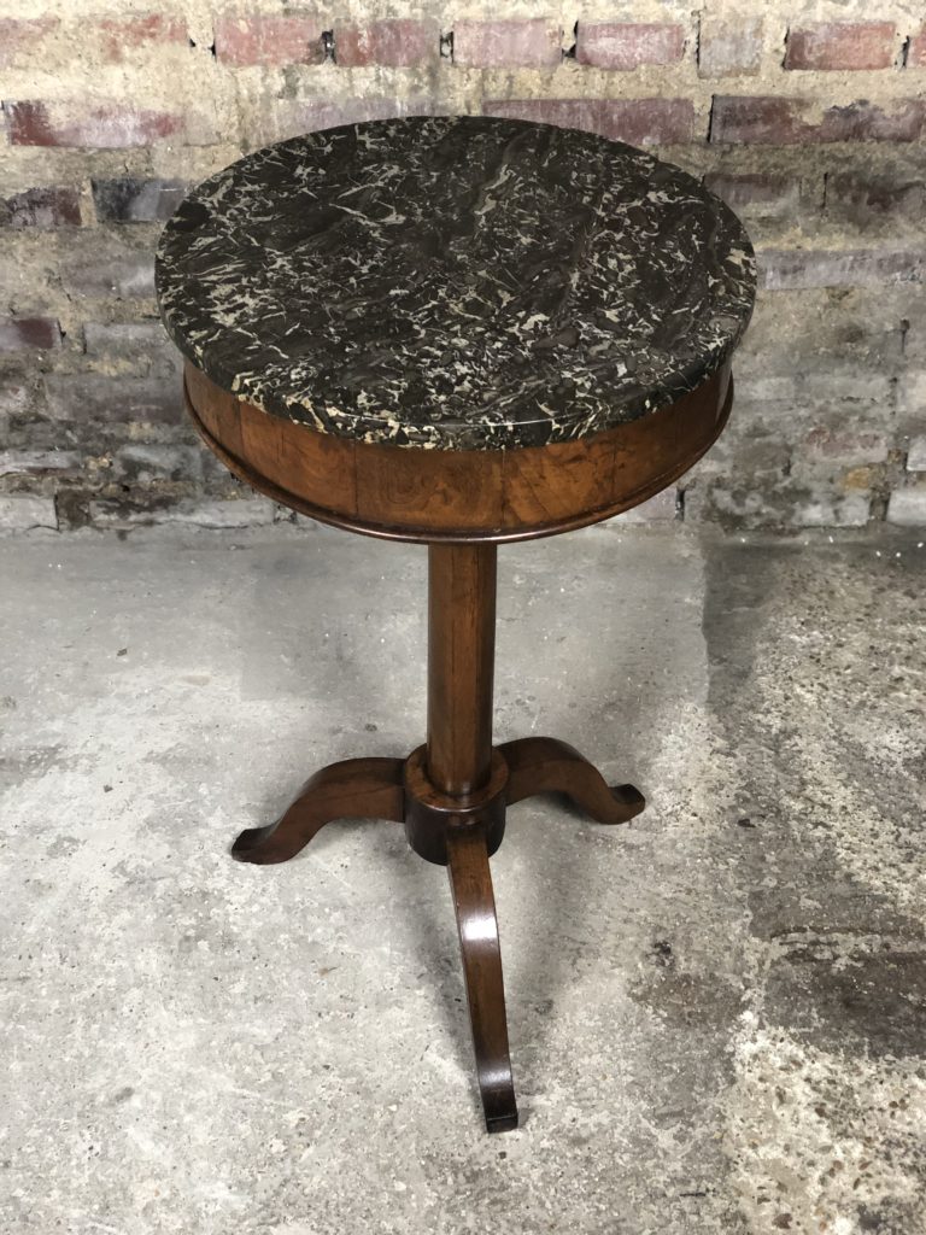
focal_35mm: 52
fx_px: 1855
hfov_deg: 28.0
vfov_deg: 36.8
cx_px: 463
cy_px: 618
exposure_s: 1/25
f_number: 2.4
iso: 125
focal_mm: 6
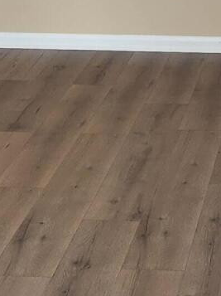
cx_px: 220
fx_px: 1100
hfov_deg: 11.4
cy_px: 144
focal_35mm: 129
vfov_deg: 15.3
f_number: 1.8
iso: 400
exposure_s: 1/120
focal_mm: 5.4
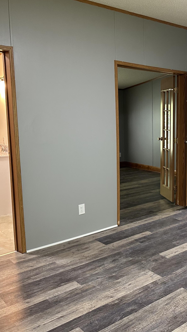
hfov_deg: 30.1
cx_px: 180
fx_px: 326
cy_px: 160
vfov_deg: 54.0
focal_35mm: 37
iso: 320
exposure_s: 1/60
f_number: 1.78
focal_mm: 6.86
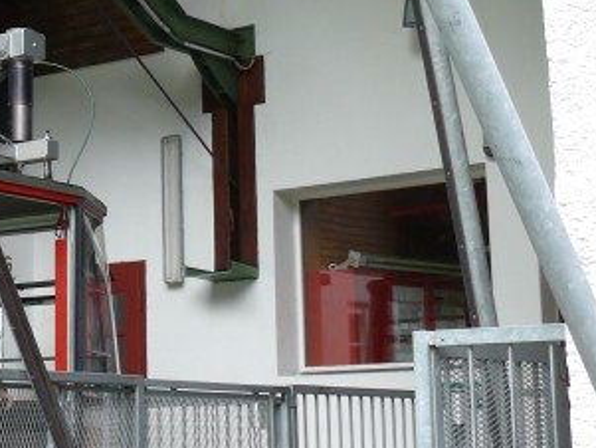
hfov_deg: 20.3
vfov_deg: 15.7
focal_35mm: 93
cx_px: -32
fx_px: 1602
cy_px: 40
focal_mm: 7.4
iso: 100
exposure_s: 1/125
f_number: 4
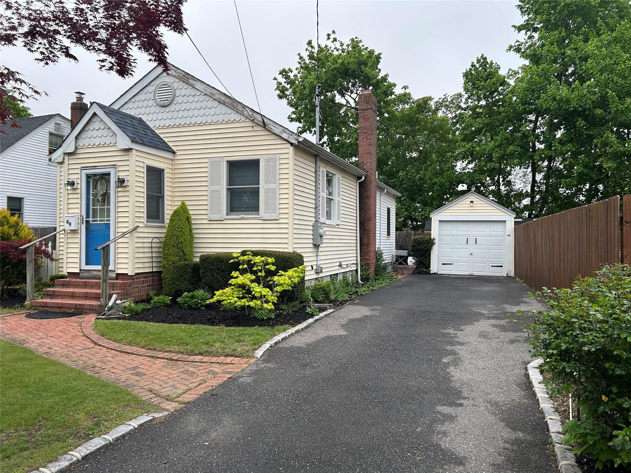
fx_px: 474
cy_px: 236
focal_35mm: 26
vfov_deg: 53.1
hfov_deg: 67.3
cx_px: 316
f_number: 1.5
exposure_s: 1/1058
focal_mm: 5.7
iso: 50
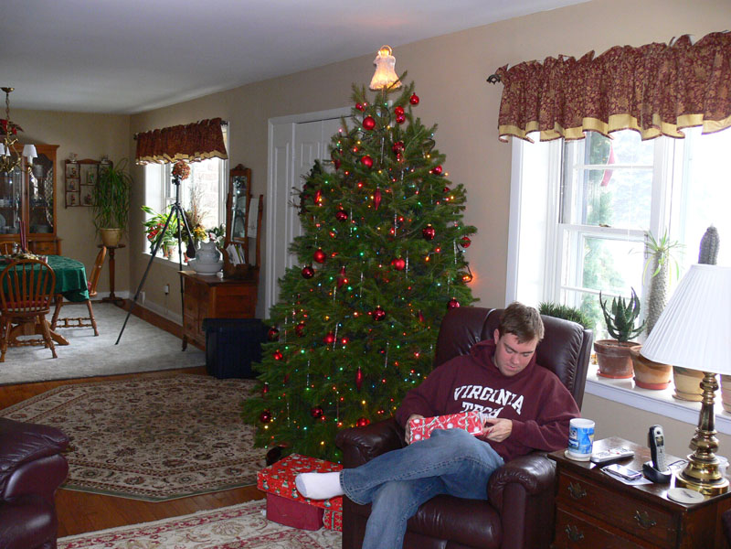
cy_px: 274
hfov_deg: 52.6
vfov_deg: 40.7
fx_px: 739
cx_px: 366
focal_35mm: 35
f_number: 2.8
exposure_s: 1/30
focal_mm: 7.4
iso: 200
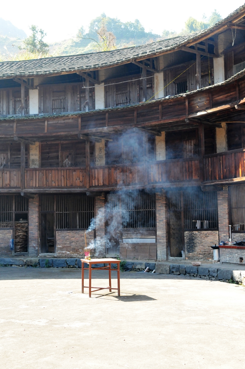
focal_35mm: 50
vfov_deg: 39.6
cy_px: 179
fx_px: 511
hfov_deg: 26.9
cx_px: 127
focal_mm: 32
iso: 800
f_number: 5
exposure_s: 1/500
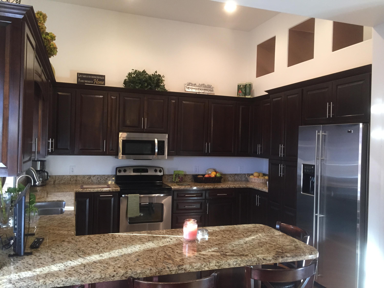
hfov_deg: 61.7
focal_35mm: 29
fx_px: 322
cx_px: 192
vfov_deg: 48.2
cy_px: 144
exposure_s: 1/30
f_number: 2.2
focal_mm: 4.15
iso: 125
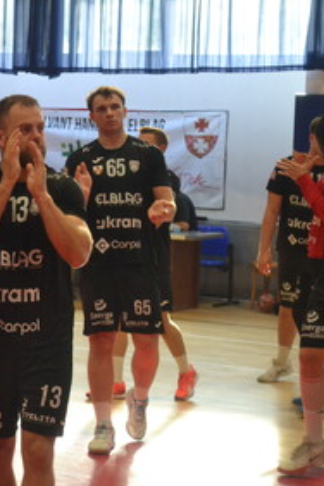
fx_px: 1684
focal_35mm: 125
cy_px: 243
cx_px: -9
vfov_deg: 16.4
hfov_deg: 10.9
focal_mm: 55
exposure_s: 1/250
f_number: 5.6
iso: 3200
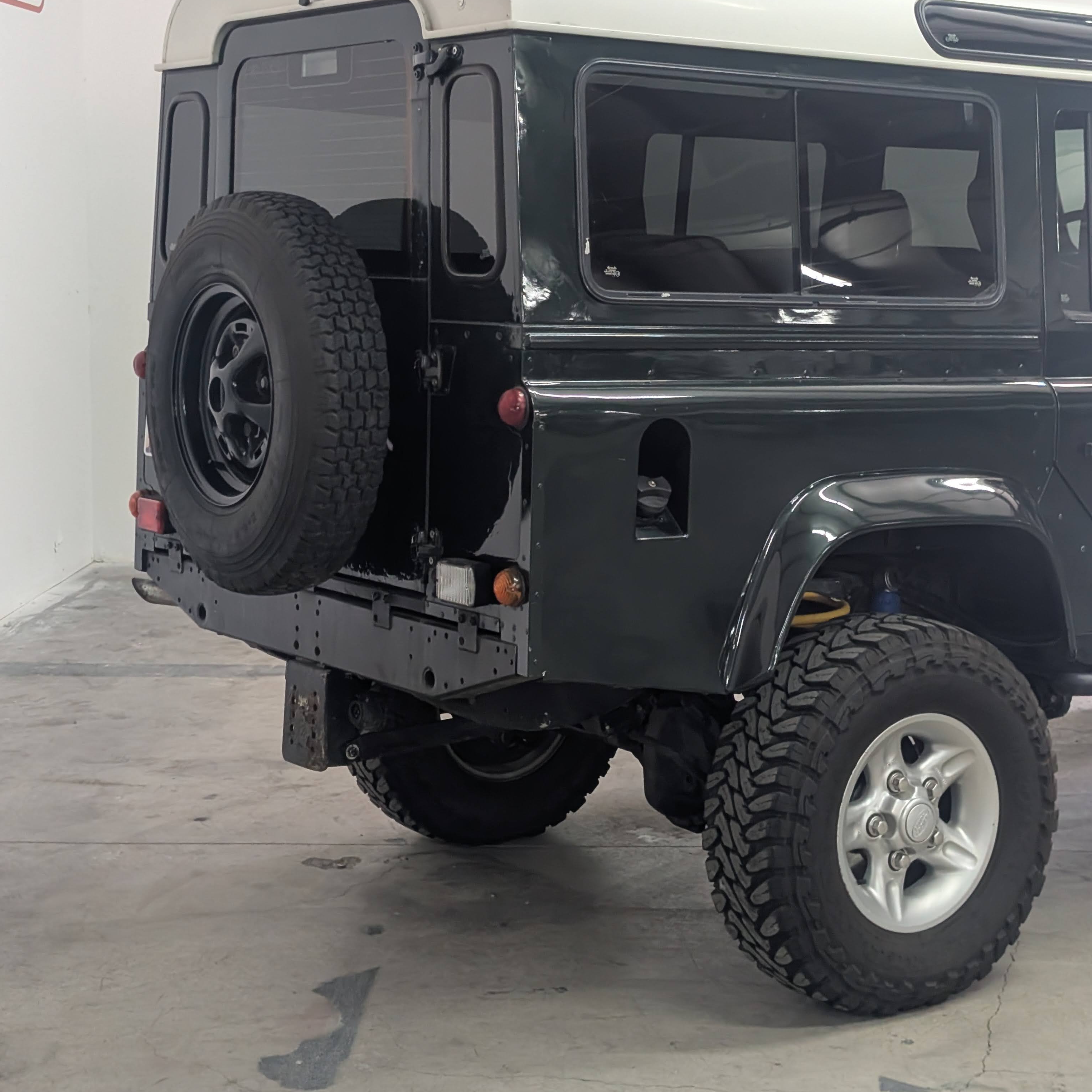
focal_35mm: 58
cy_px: 388
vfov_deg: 29.4
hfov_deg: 29.6
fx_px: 2070
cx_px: 549
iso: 461
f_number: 1.68
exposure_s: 1/120
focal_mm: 6.9
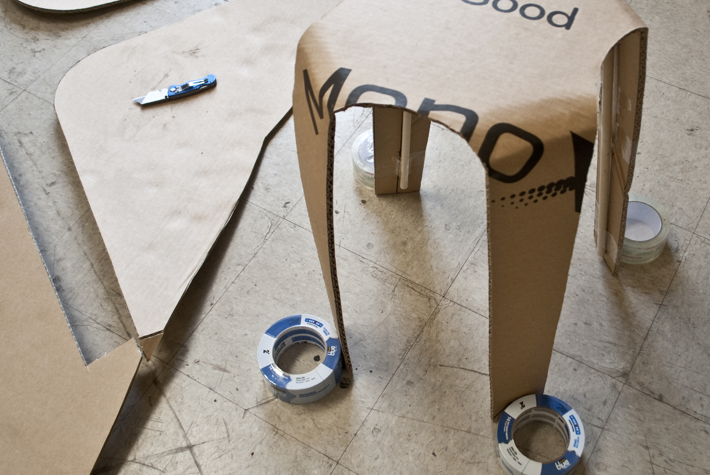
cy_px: 172
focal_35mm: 41
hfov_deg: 47.0
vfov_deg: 32.5
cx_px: 433
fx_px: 810
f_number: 4
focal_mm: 18
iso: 200
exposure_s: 1/60
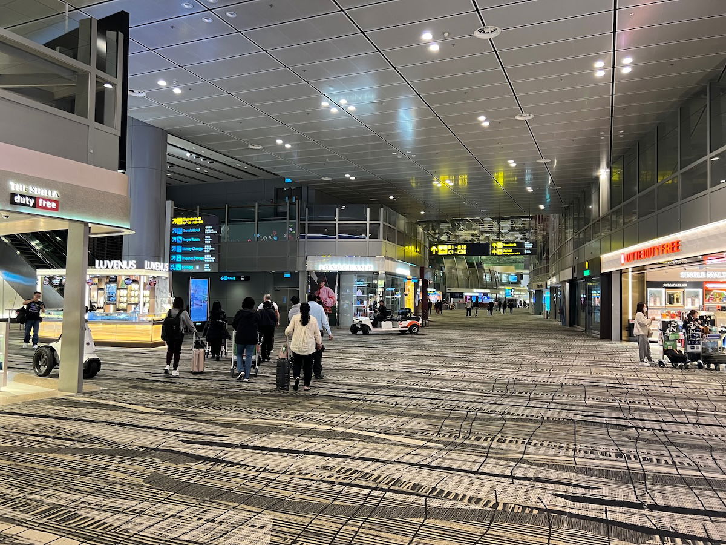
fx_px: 545
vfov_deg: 53.1
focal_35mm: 26
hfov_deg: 67.3
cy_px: 272
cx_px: 363
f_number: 1.5
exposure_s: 1/50
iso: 160
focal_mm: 5.7
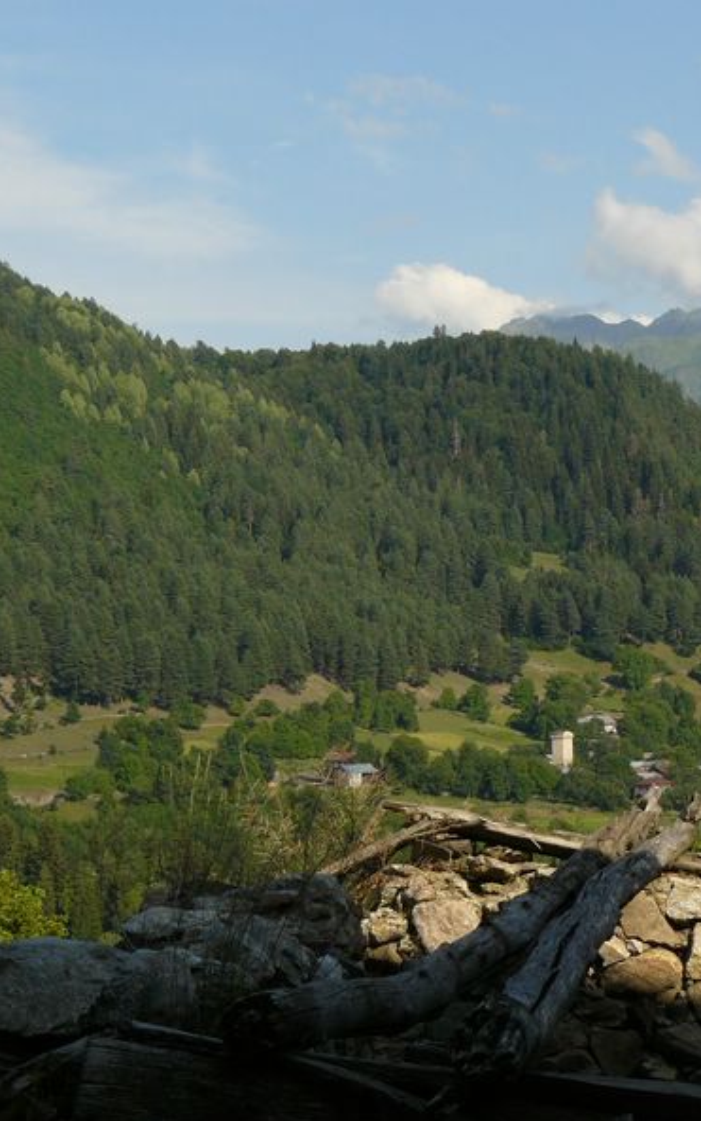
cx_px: 586
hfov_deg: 11.5
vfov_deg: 18.4
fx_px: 3452
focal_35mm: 113
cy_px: 561
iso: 100
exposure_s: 1/400
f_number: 5.6
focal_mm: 13.1
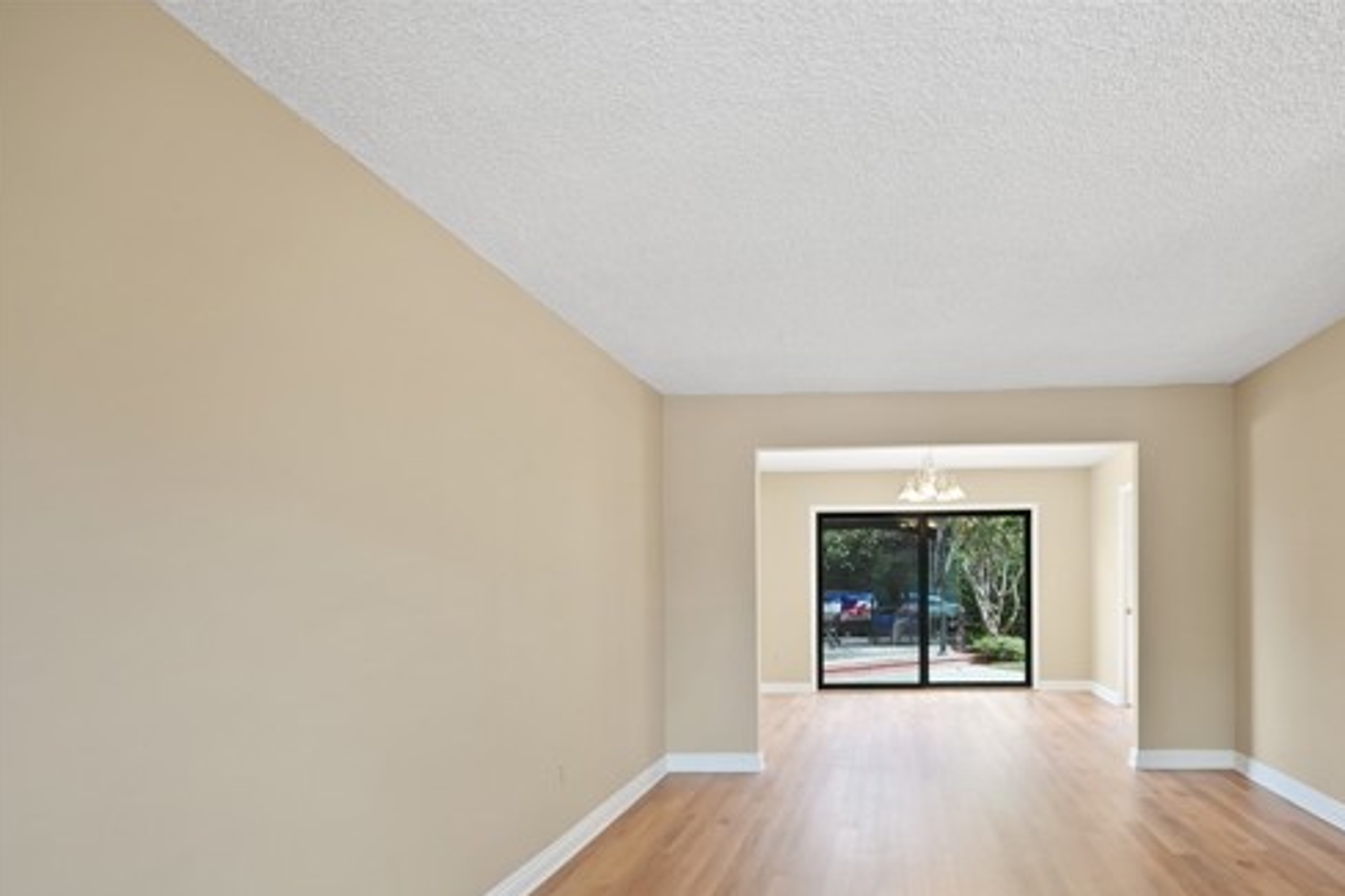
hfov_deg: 79.1
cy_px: 586
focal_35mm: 21
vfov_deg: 58.3
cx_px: 871
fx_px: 784
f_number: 4
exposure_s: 1/15
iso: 800
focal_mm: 16
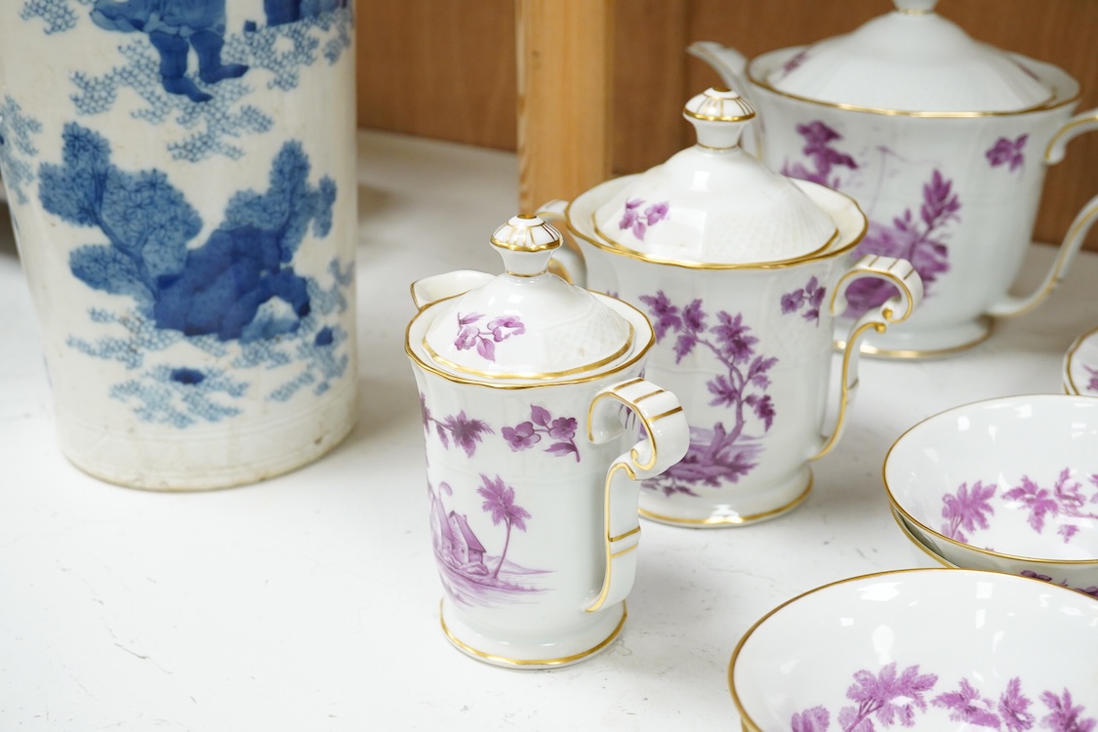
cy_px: 366
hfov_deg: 43.6
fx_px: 1372
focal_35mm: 45
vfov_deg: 29.9
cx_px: 549
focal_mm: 30
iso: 2500
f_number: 9
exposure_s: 1/160
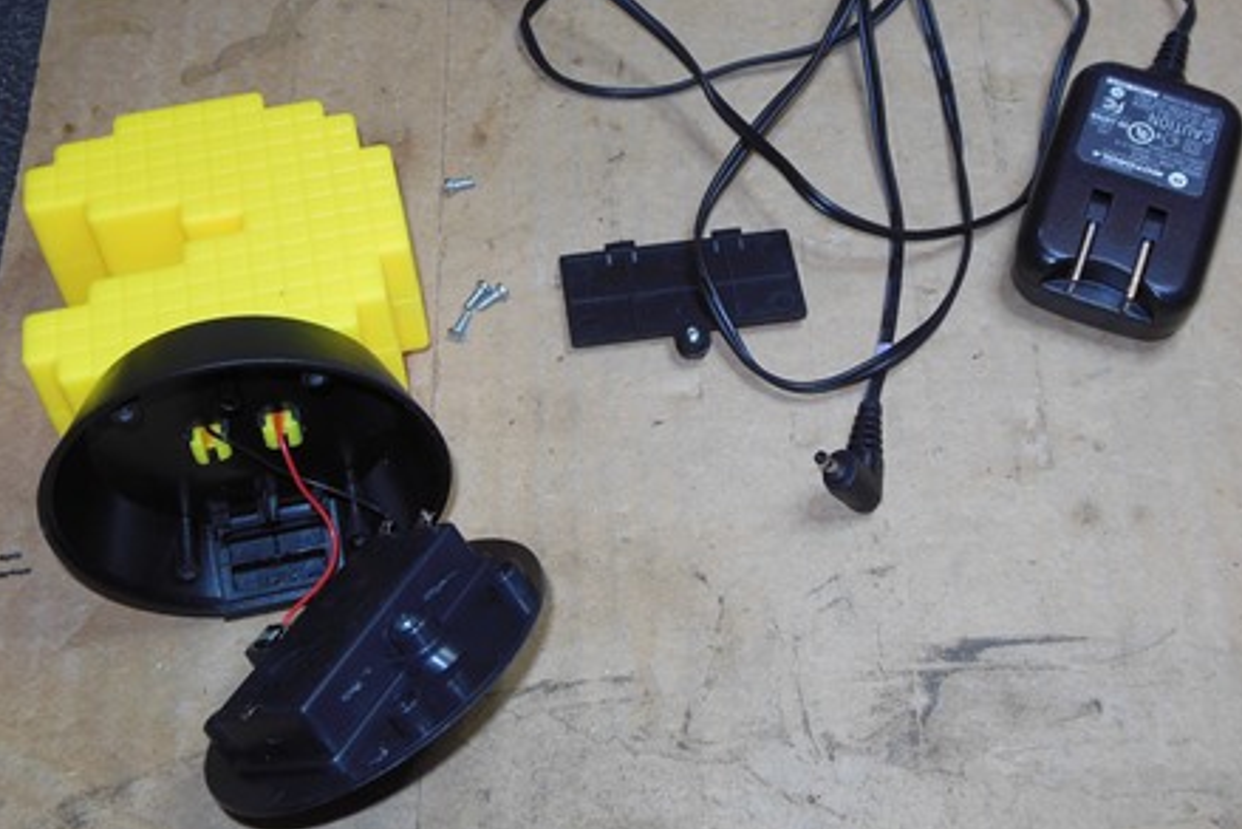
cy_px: 399
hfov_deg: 54.4
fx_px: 1208
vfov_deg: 37.9
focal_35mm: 35
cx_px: 628
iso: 125
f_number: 3.5
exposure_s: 1/30
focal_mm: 6
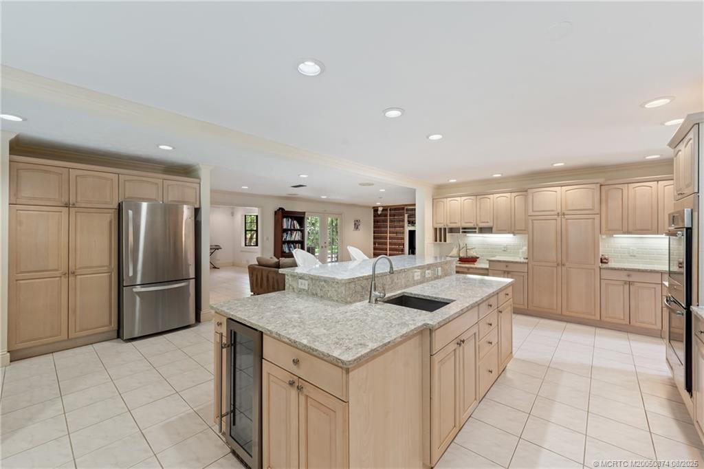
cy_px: 234
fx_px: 274
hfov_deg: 104.3
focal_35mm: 14
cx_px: 352
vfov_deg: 81.2
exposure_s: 1/3
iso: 250
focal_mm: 14
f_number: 9
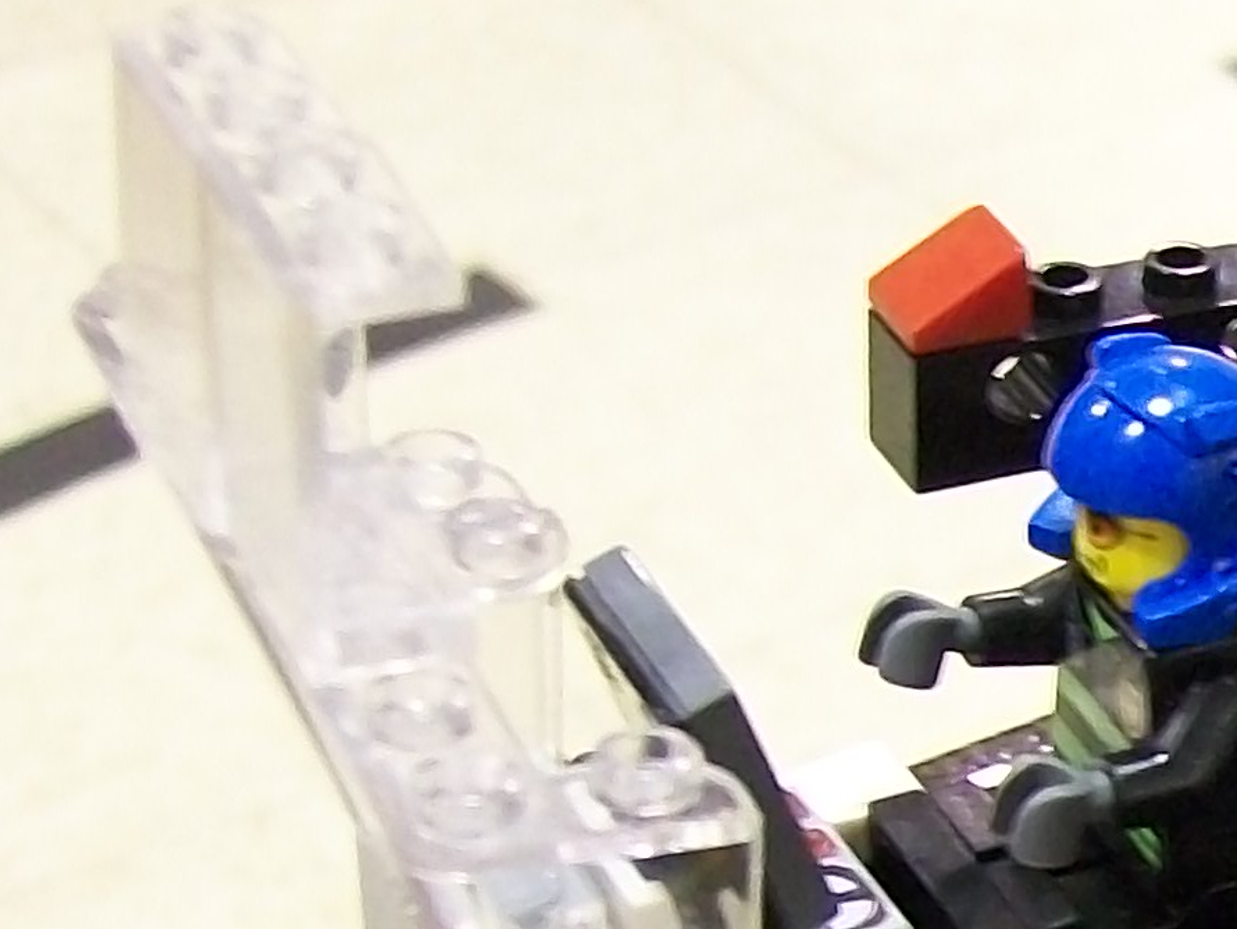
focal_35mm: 132
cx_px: 2039
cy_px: 1273
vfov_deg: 10.9
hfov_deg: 13.7
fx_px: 4718
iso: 187
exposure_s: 1/8
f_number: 2.7
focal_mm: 6
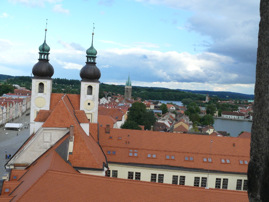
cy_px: 101
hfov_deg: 52.6
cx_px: 134
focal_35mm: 35
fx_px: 272
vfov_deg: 40.7
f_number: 5.6
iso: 200
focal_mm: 7.4
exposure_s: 1/400
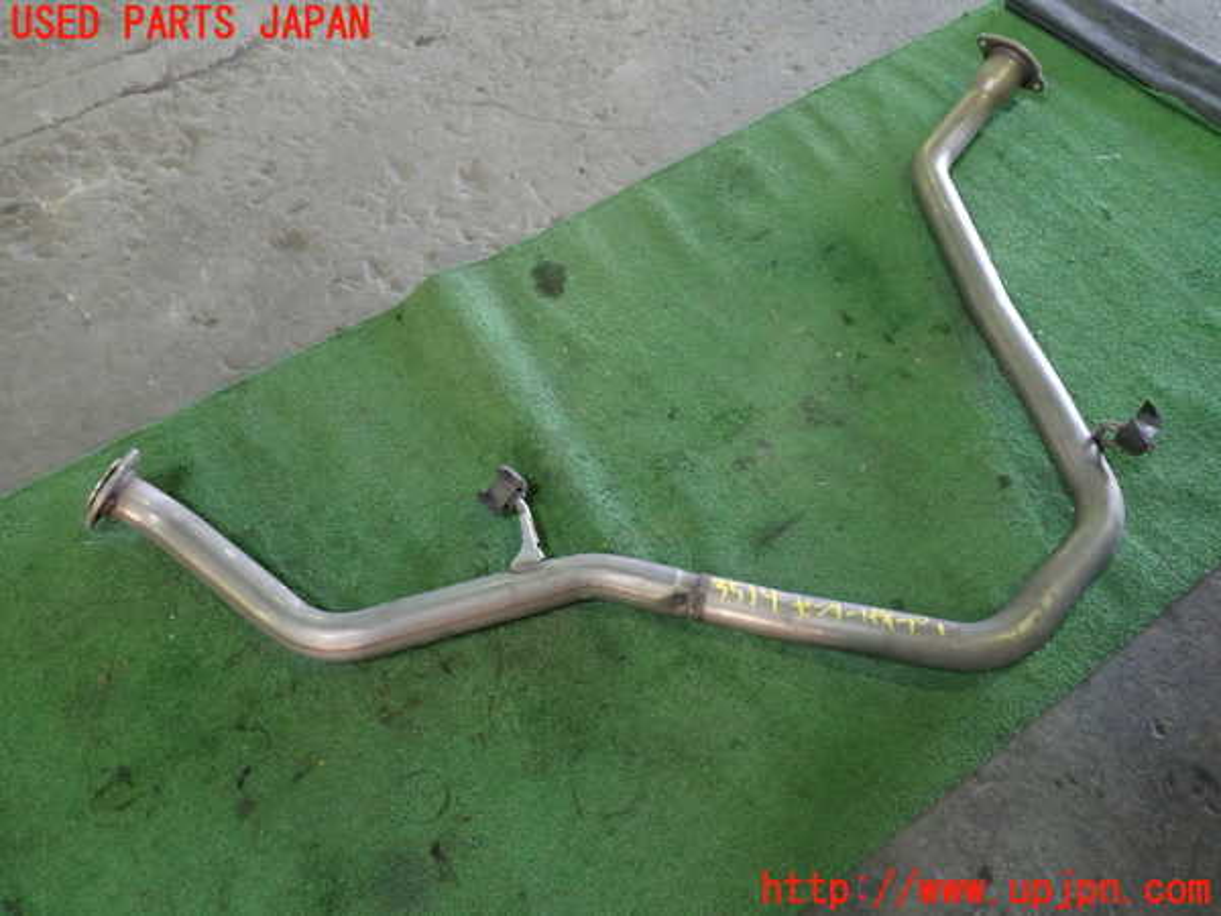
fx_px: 1058
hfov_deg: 60.0
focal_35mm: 30
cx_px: 610
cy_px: 458
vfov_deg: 46.8
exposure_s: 1/30
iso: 400
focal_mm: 5.4
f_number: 2.3
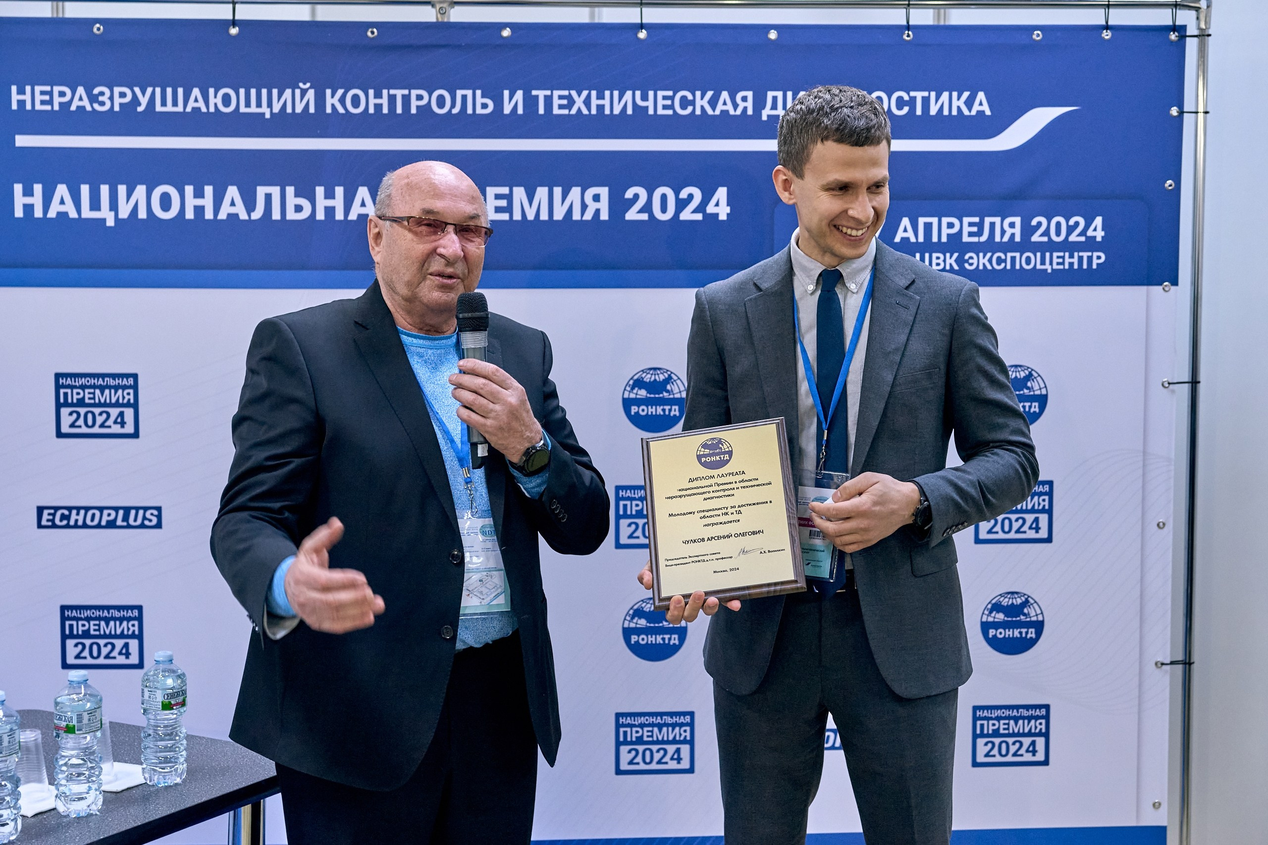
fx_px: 1652
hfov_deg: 42.0
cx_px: 634
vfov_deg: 28.7
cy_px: 422
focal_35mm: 47
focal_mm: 46.9
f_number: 3.5
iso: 800
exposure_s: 1/160
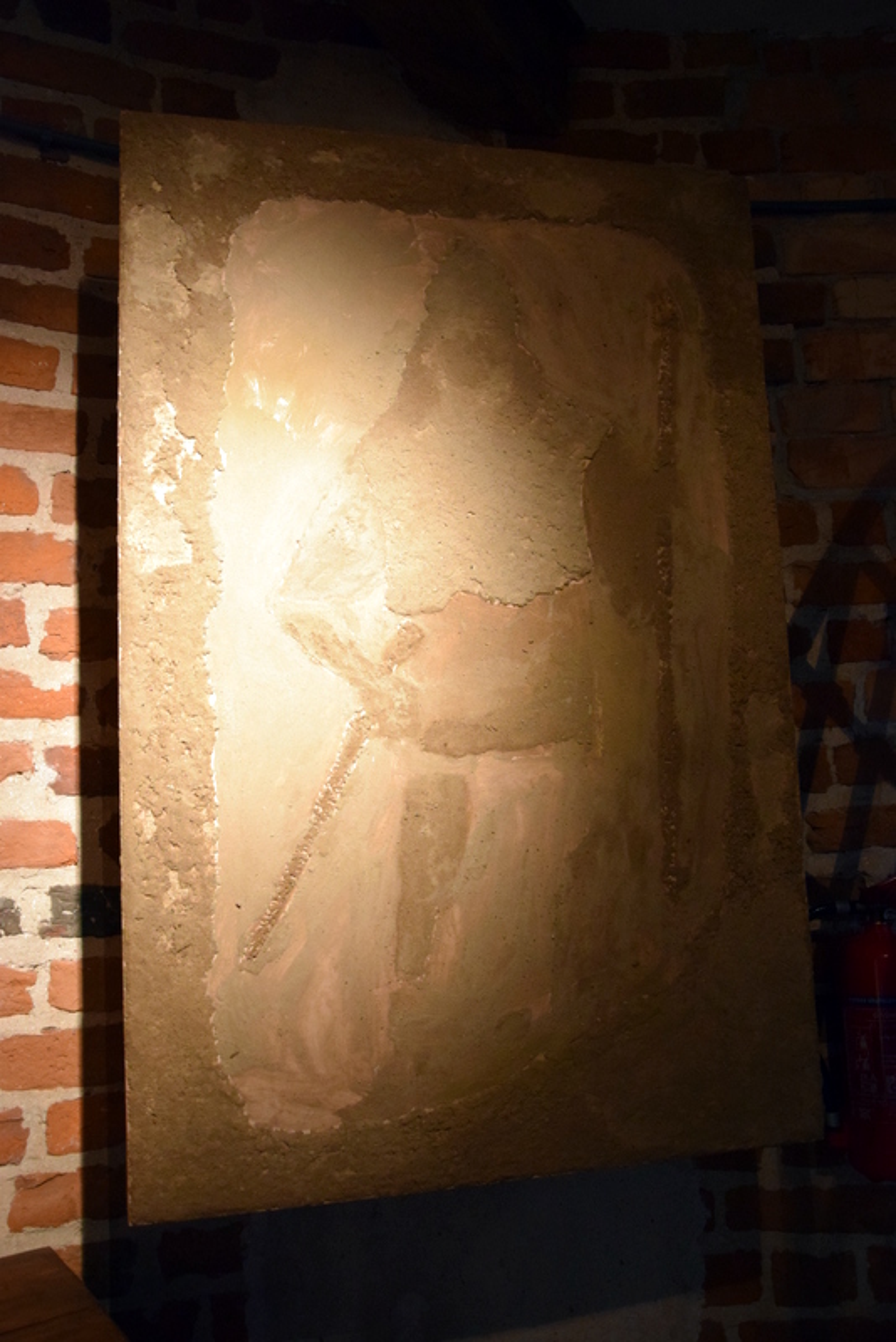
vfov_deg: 59.5
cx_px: 448
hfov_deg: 41.7
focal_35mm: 32
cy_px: 671
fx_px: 1175
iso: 2000
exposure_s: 1/60
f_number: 3.8
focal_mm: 21
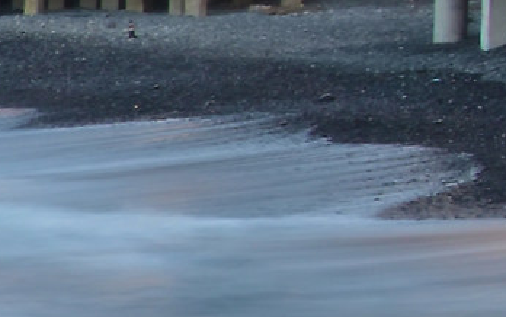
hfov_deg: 7.2
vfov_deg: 5.2
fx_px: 3491
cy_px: 403
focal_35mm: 253
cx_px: -1138
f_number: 18
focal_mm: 24
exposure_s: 4
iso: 100
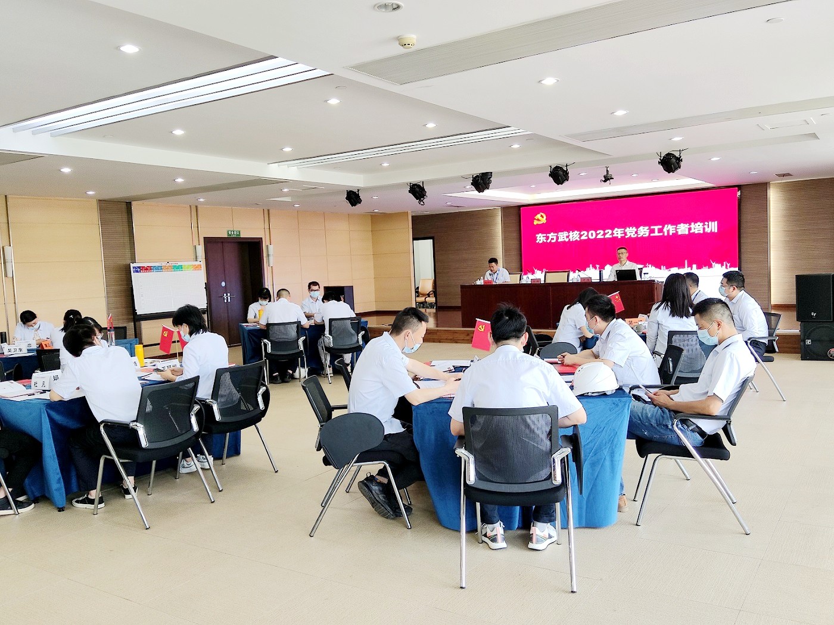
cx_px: 417
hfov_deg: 60.0
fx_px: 723
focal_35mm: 30
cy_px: 312
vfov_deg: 46.8
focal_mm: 4.71
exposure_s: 1/50
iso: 83
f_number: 1.79
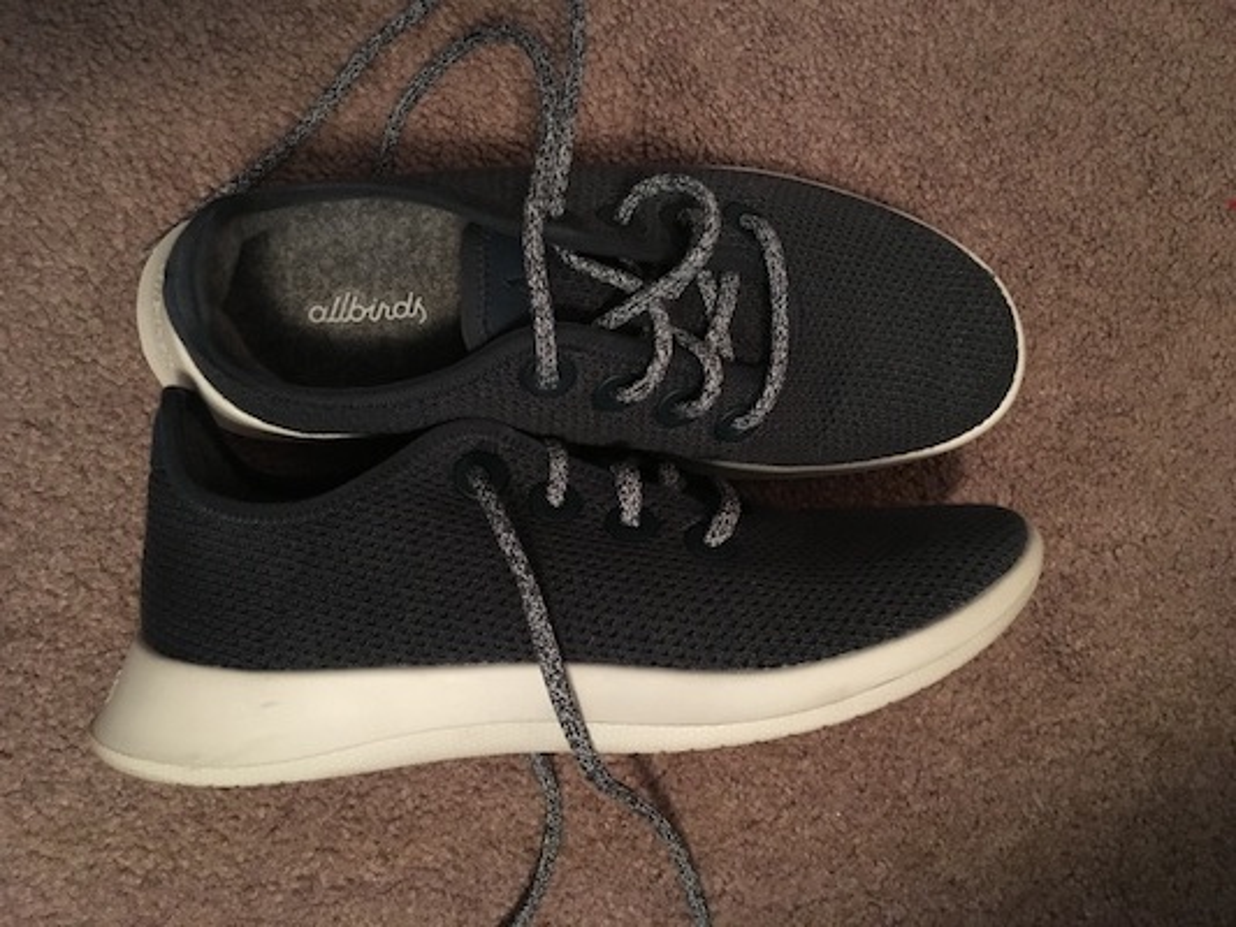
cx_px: 618
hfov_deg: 61.6
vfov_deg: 48.2
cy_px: 464
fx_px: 1036
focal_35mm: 29
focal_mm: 4.15
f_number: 2.2
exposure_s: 1/15
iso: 500
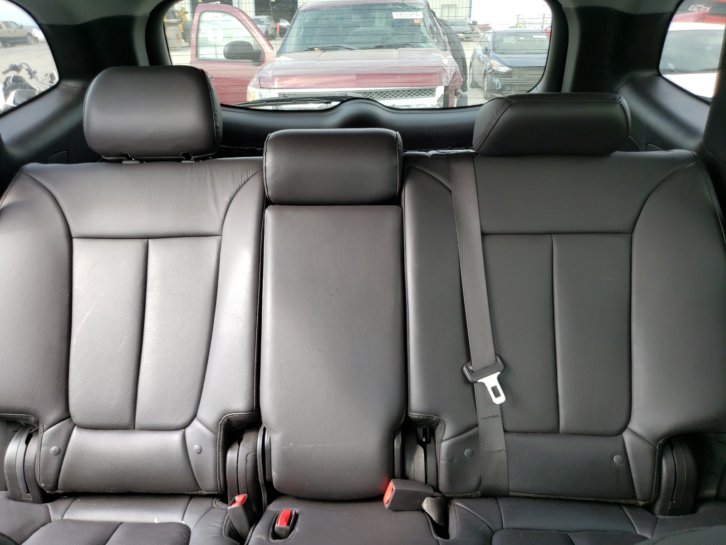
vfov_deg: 53.1
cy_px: 272
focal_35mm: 26
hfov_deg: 67.3
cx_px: 363
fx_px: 545
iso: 50
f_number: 1.5
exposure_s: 1/141
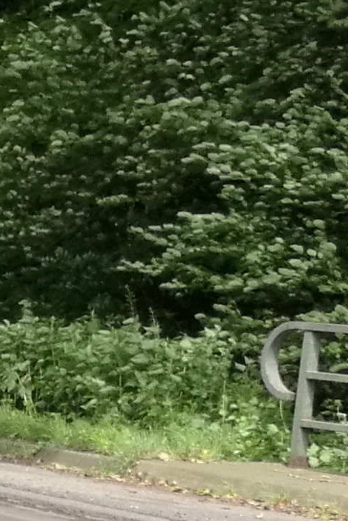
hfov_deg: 5.8
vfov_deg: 11.5
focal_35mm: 178
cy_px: 413
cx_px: -1300
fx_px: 2580
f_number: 2
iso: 50
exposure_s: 1/193
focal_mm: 4.04
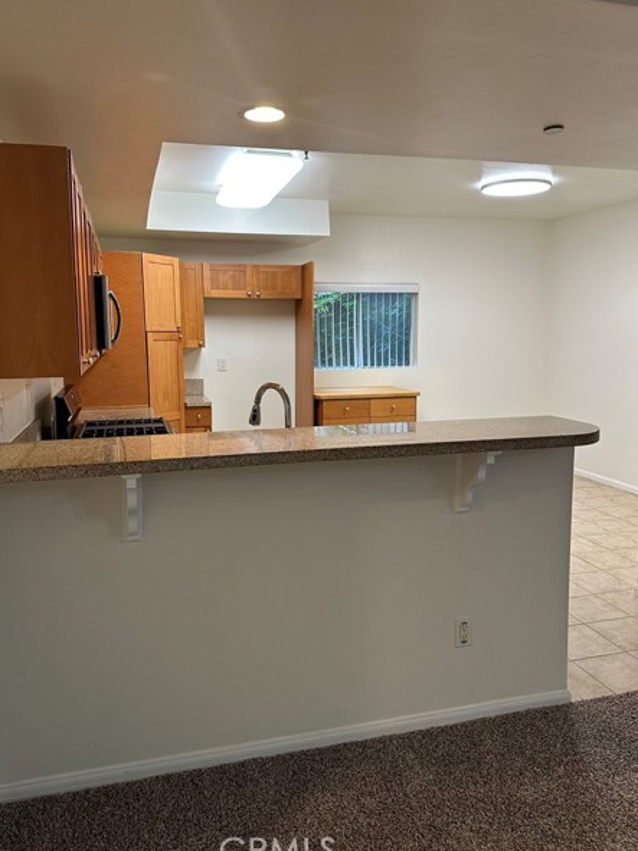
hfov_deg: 53.0
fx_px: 639
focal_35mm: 26
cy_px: 410
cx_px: 304
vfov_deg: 67.3
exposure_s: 1/60
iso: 160
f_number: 1.78
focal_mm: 6.86
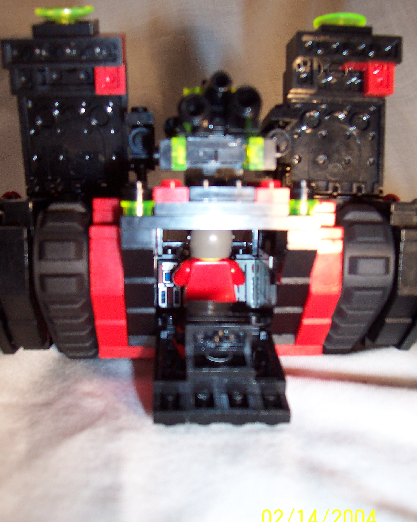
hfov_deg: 38.2
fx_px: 602
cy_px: 275
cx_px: 211
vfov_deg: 46.8
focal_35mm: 39
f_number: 2.8
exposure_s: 1/60
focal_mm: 5.6
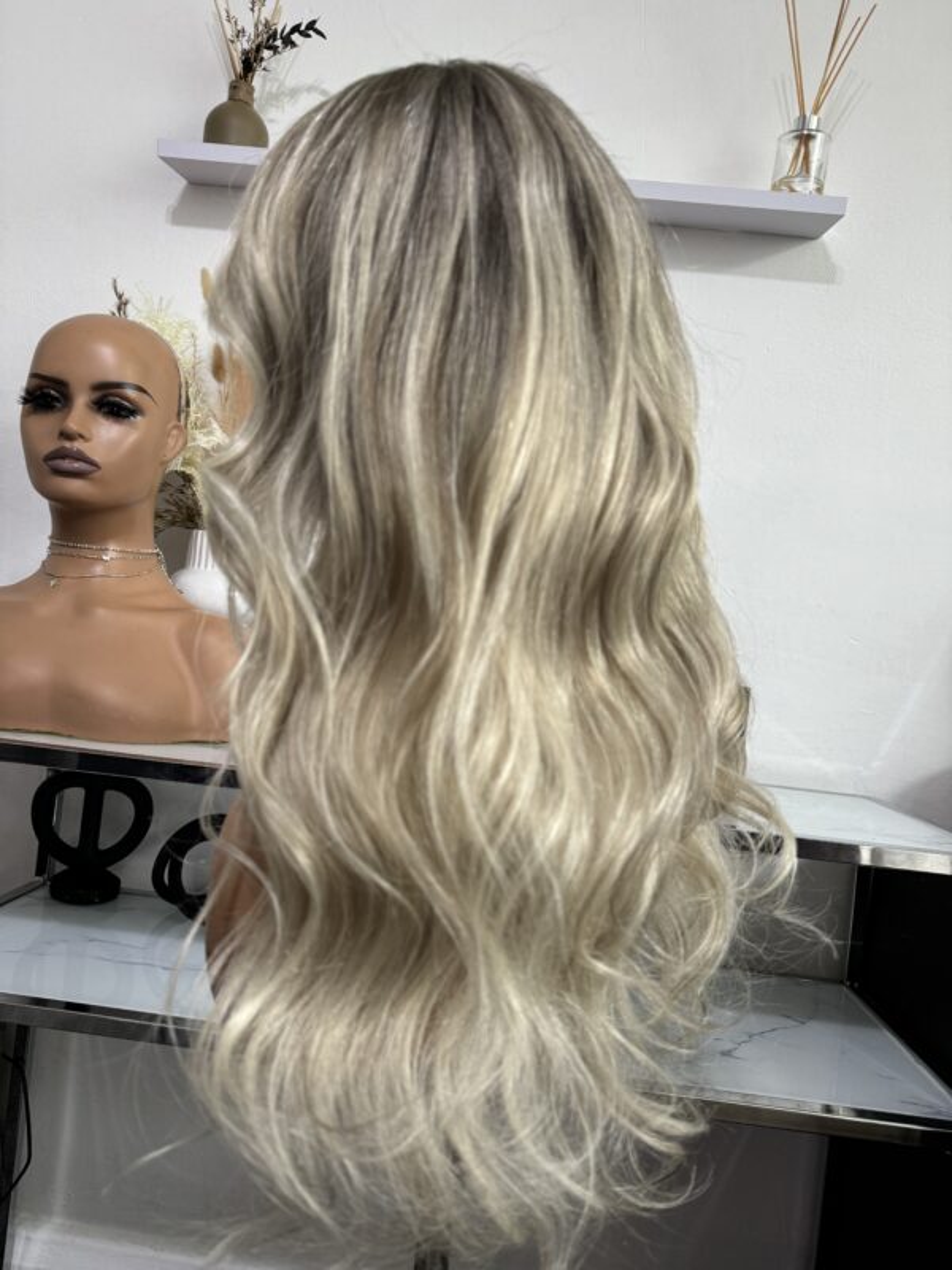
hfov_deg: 56.8
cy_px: 635
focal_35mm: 24
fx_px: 880
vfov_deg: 71.6
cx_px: 476
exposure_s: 1/60
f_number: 1.78
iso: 200
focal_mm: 6.76
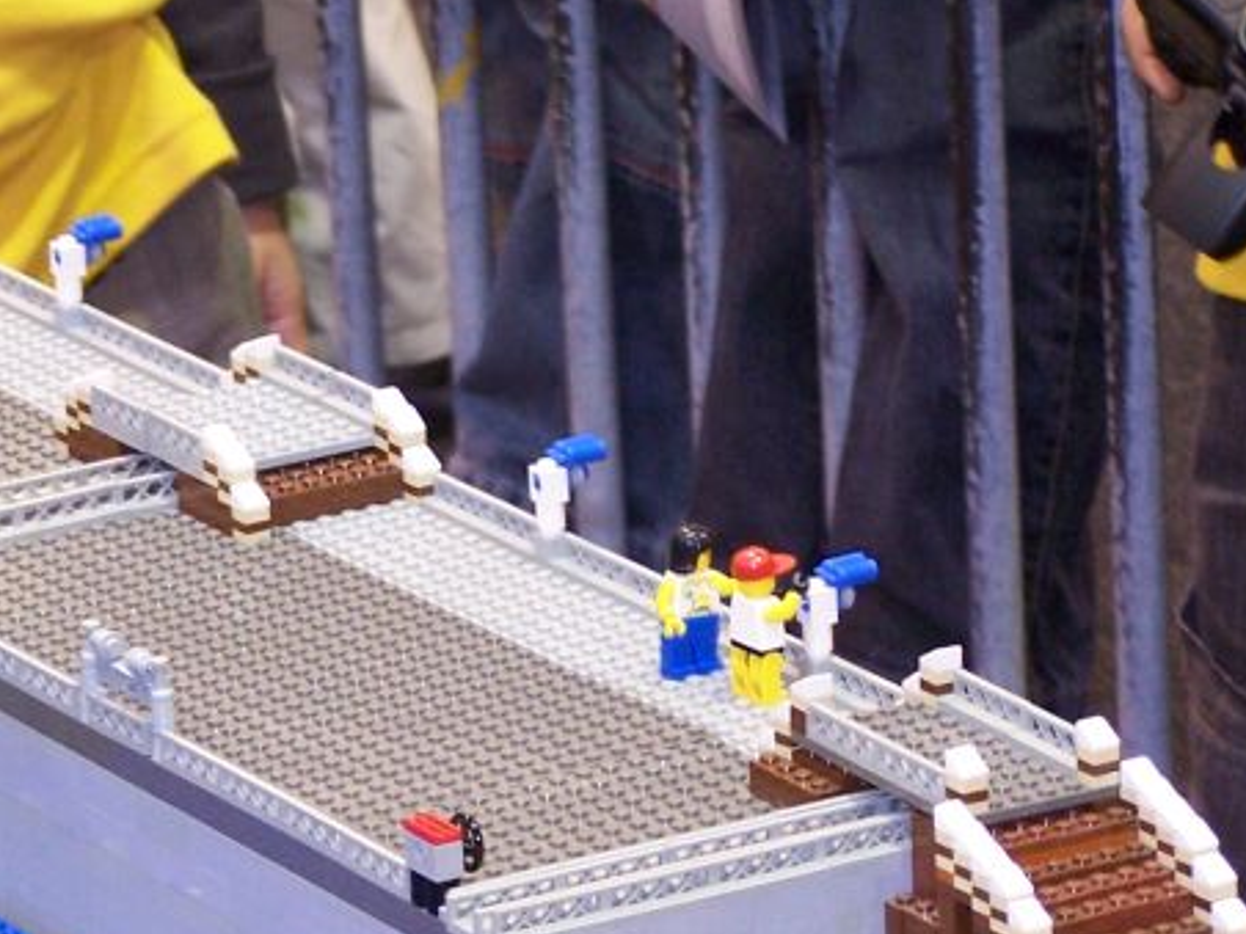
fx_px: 9539
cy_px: 915
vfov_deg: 5.6
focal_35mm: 265
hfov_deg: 7.5
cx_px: 85
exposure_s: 1/8
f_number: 3.2
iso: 140
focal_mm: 19.4
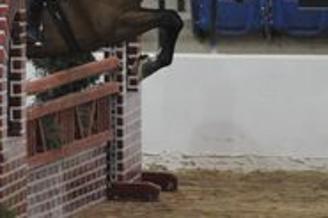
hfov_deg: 3.0
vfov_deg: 2.0
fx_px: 6290
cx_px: 60
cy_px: 30
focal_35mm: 691
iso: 6400
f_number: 2.8
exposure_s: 1/400
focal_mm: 200
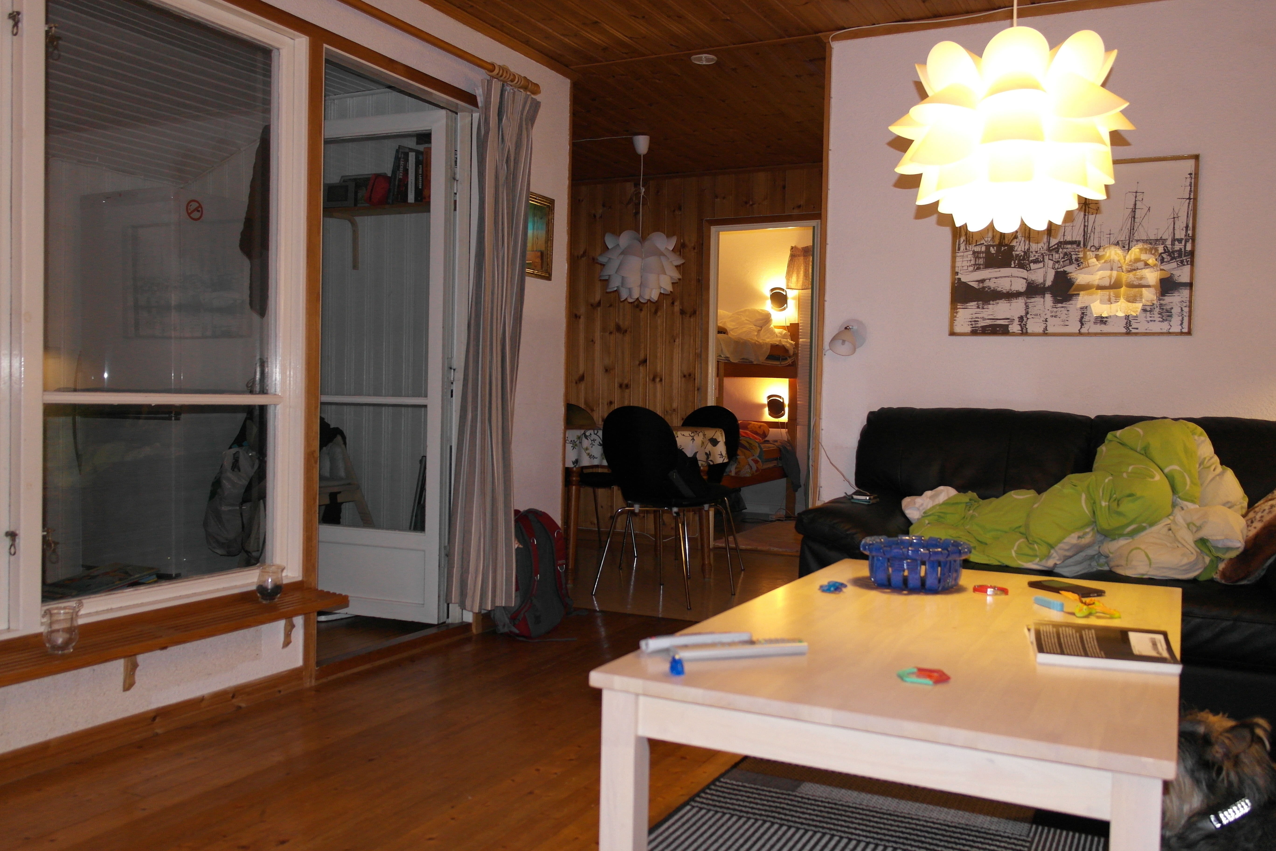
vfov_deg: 43.6
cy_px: 426
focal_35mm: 30
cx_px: 638
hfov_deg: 61.9
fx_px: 1063
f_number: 3.5
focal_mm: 20
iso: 800
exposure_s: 1/20
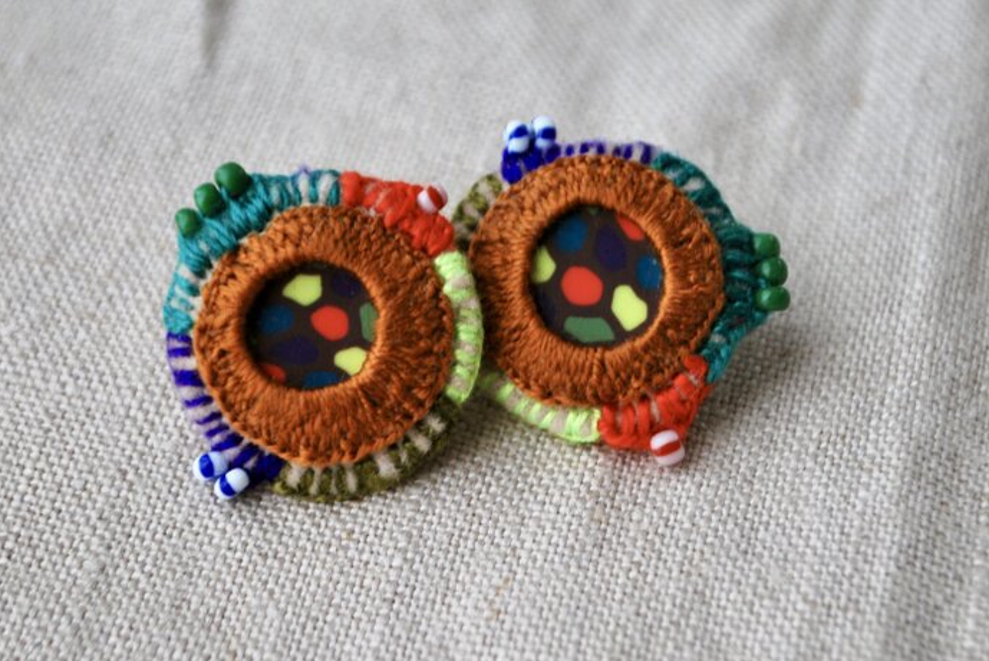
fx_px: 2577
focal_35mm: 94
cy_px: 318
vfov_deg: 14.6
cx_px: 471
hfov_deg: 21.7
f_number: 5.3
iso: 200
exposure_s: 1/40
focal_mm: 45
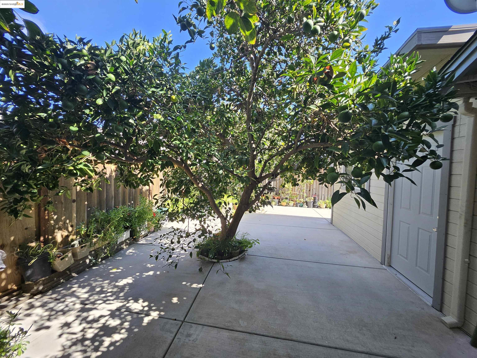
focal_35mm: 13
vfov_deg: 89.9
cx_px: 238
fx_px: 179
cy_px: 179
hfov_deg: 106.2
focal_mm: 1.74
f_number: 2.2
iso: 32
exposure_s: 1/151
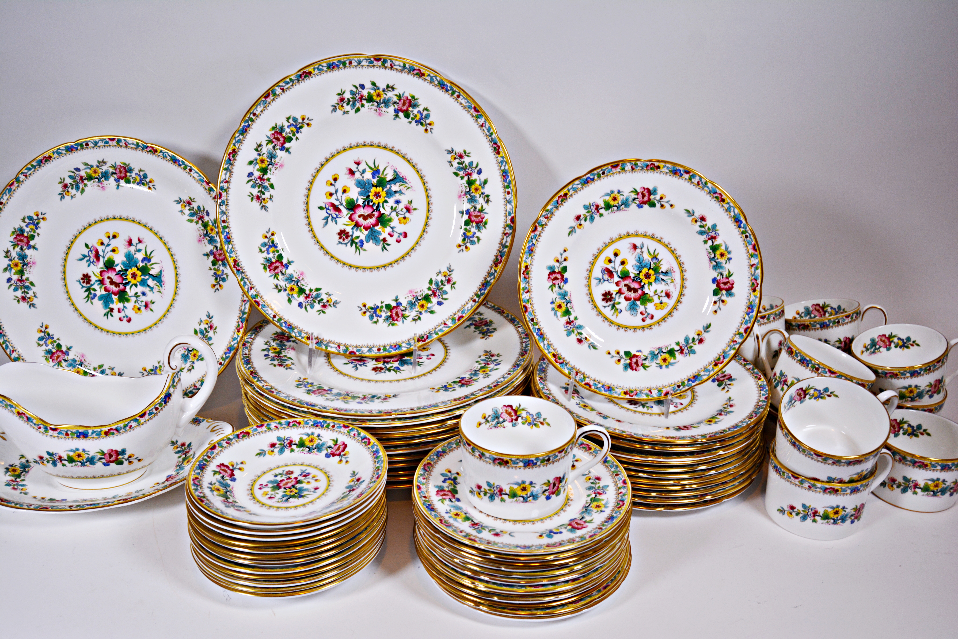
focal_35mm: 33
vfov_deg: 40.0
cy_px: 320
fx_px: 878
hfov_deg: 57.2
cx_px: 479
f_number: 6.3
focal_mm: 22
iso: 200
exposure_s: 1/160
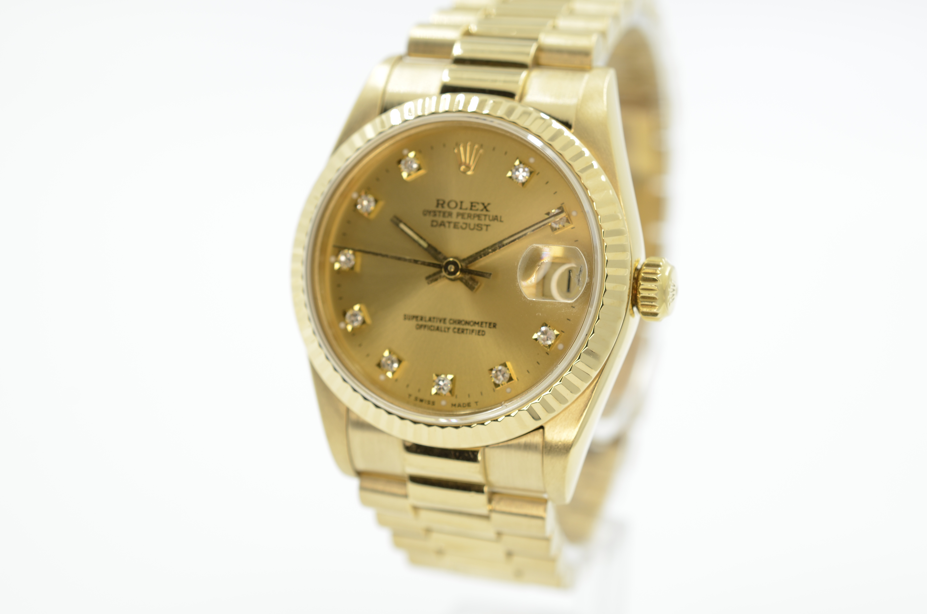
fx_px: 1722
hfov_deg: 30.1
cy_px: 275
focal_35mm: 67
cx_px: 507
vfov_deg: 20.2
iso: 160
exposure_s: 1/40
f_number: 8
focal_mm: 40
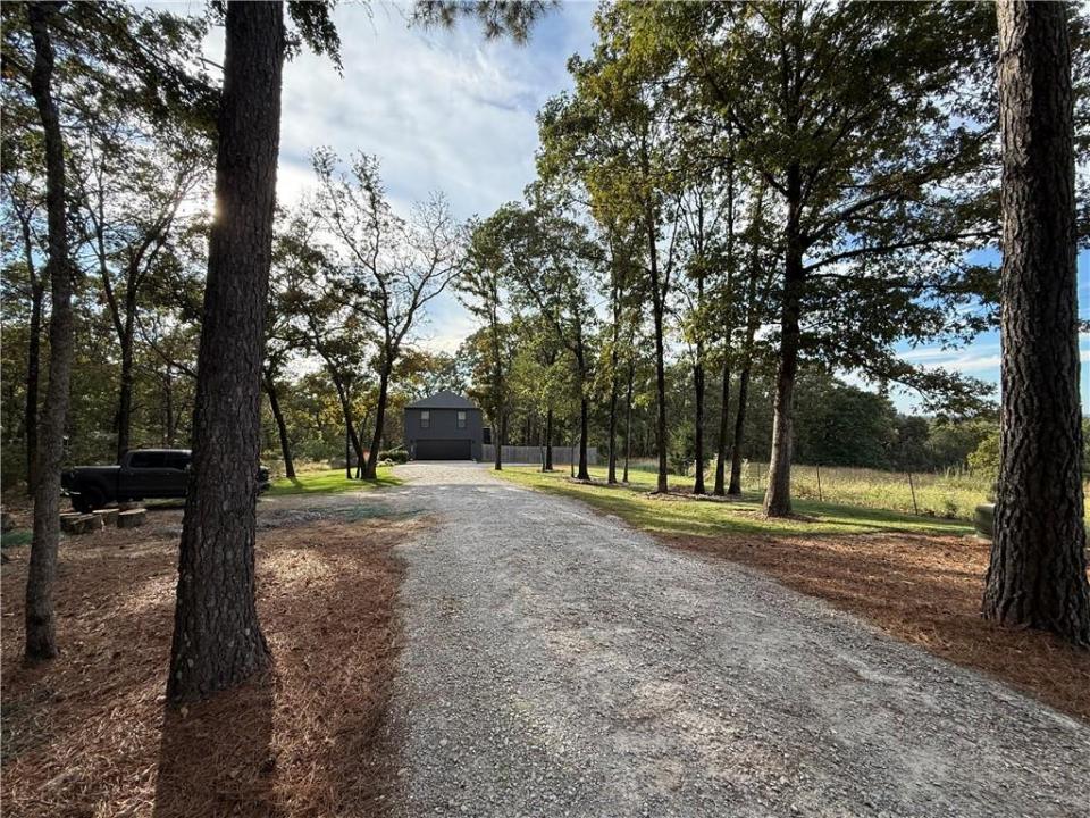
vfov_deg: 85.7
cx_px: 545
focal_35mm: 14
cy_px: 409
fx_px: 441
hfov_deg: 102.1
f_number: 2.2
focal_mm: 2.22
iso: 64
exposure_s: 1/522
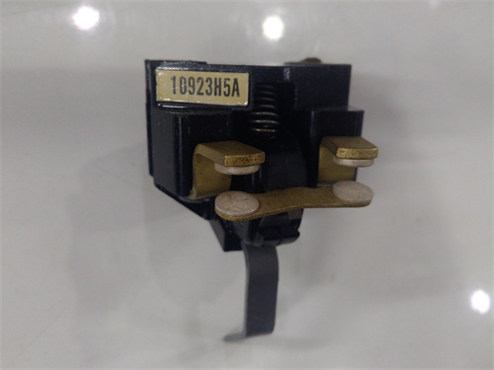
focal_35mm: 27
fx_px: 385
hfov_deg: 65.3
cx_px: 247
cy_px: 185
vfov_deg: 51.4
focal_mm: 3.79
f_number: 2
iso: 269
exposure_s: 1/33
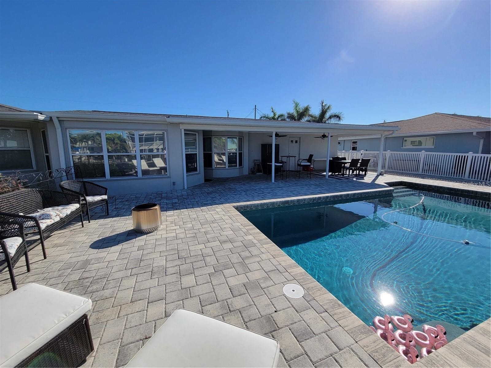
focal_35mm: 13
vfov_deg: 89.9
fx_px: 184
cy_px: 184
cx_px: 246
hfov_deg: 106.2
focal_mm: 2.2
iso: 50
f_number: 2.2
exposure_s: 1/2157
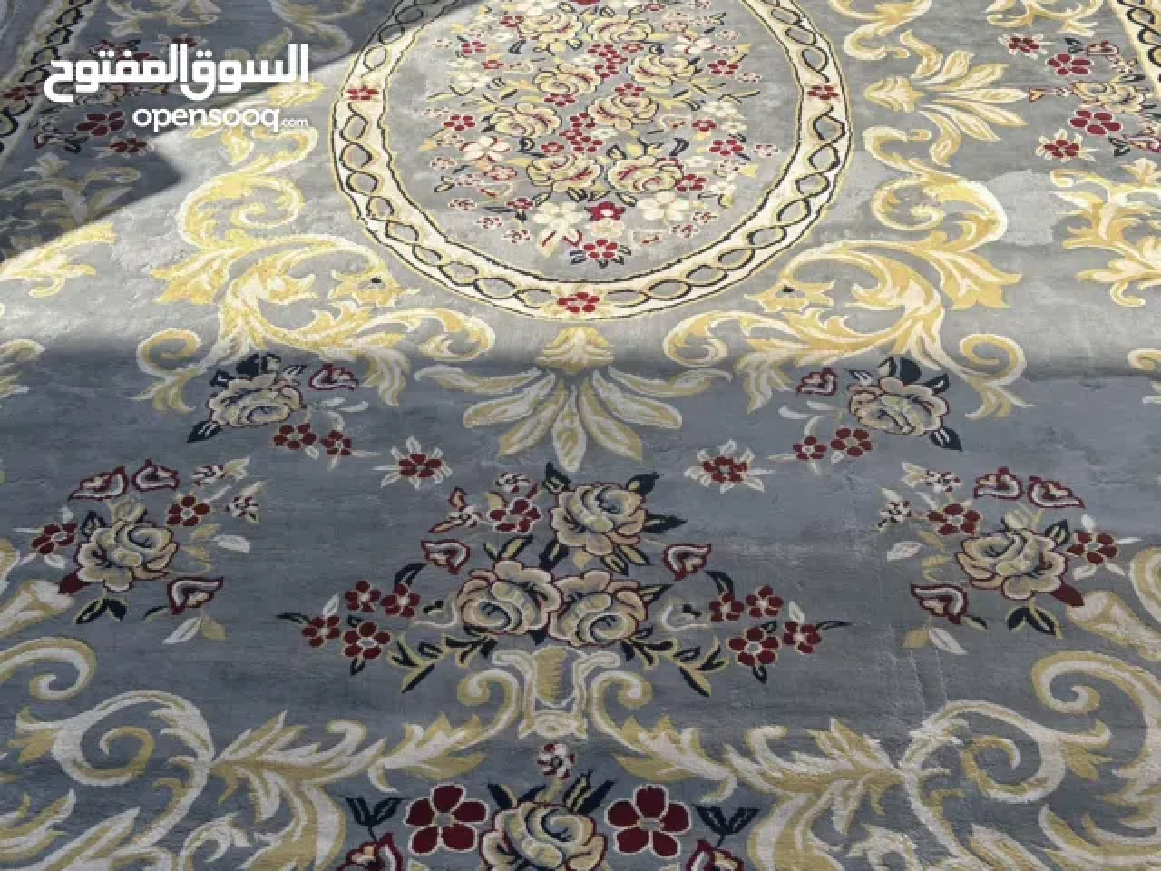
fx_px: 872
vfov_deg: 53.1
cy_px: 436
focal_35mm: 26
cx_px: 580
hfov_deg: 67.3
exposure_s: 1/3968
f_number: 1.5
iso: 50
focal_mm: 5.7
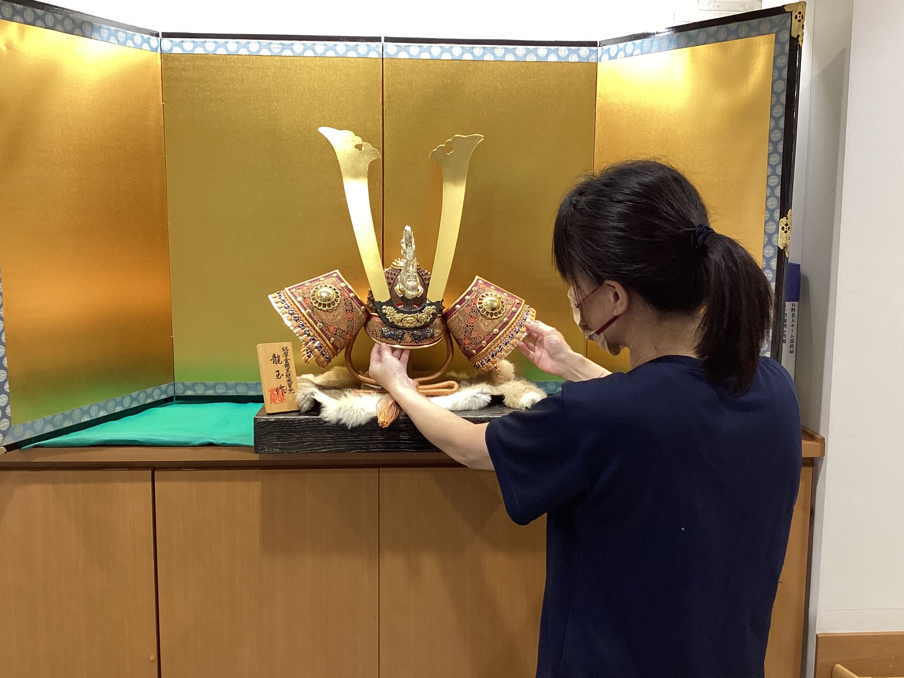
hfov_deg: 55.3
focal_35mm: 33
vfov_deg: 42.9
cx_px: 445
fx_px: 862
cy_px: 323
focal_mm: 3.3
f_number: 2.4
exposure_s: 1/50
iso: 125
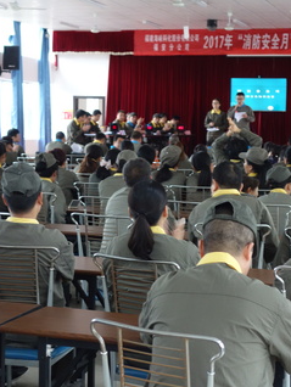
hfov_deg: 19.1
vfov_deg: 25.3
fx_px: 862
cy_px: 190
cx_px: 169
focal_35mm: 77
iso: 800
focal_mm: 18.88
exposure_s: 1/25
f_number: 3.2
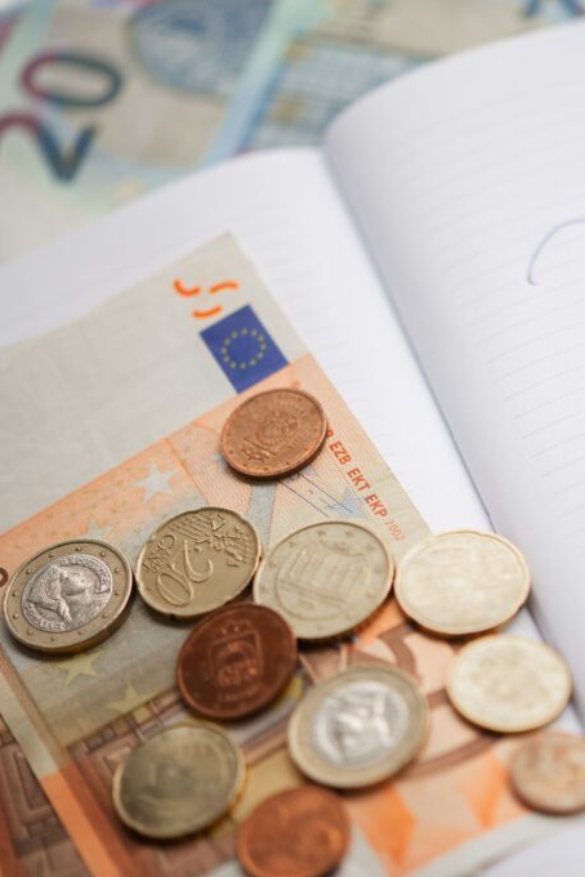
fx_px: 3851
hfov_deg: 8.7
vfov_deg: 13.0
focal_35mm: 158
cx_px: 544
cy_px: 438
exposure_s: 1/160
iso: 200
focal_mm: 105
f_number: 3
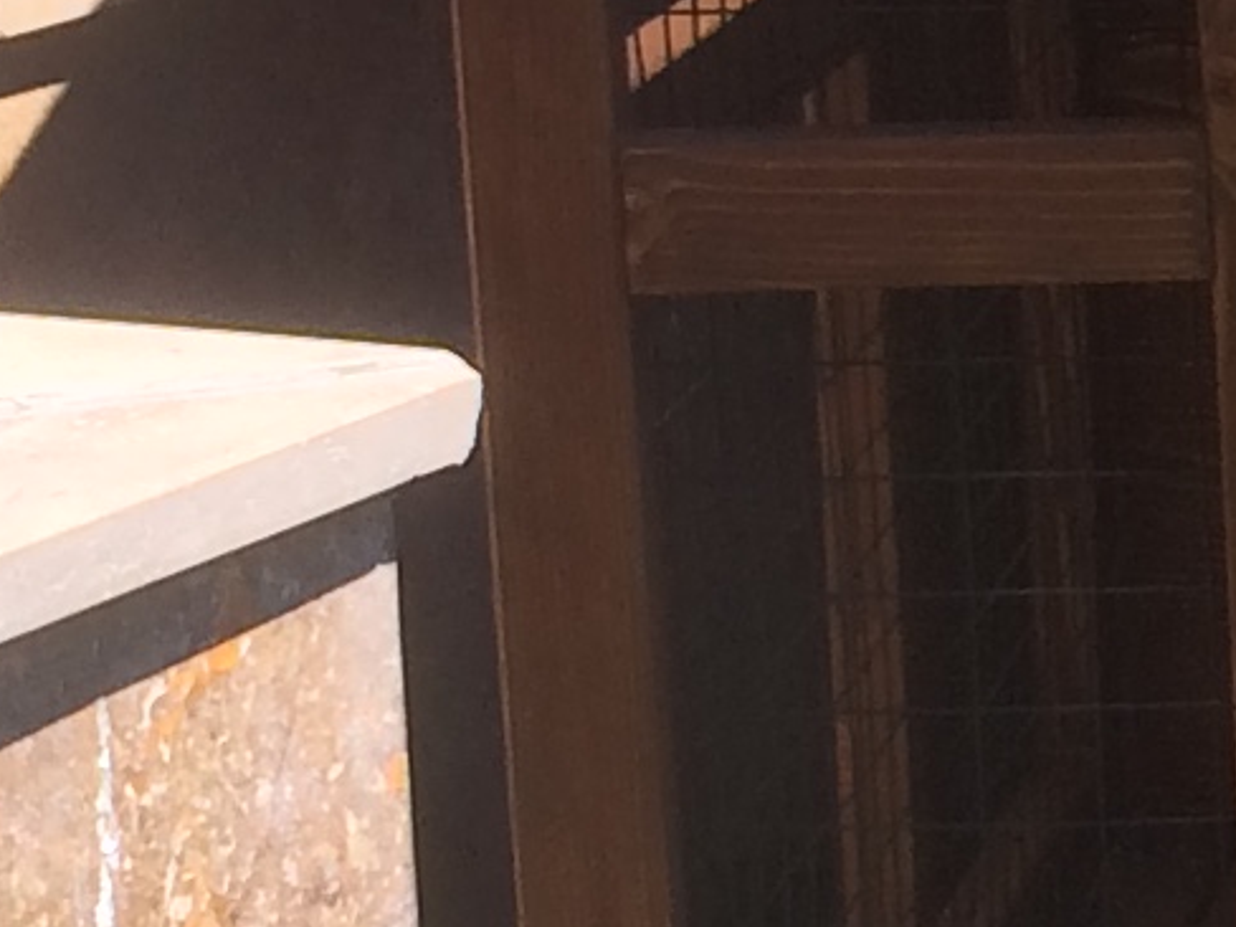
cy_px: 261
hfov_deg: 9.8
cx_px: 2069
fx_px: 6927
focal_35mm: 194
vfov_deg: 7.6
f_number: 2.2
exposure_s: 1/1109
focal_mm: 4.15
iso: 32
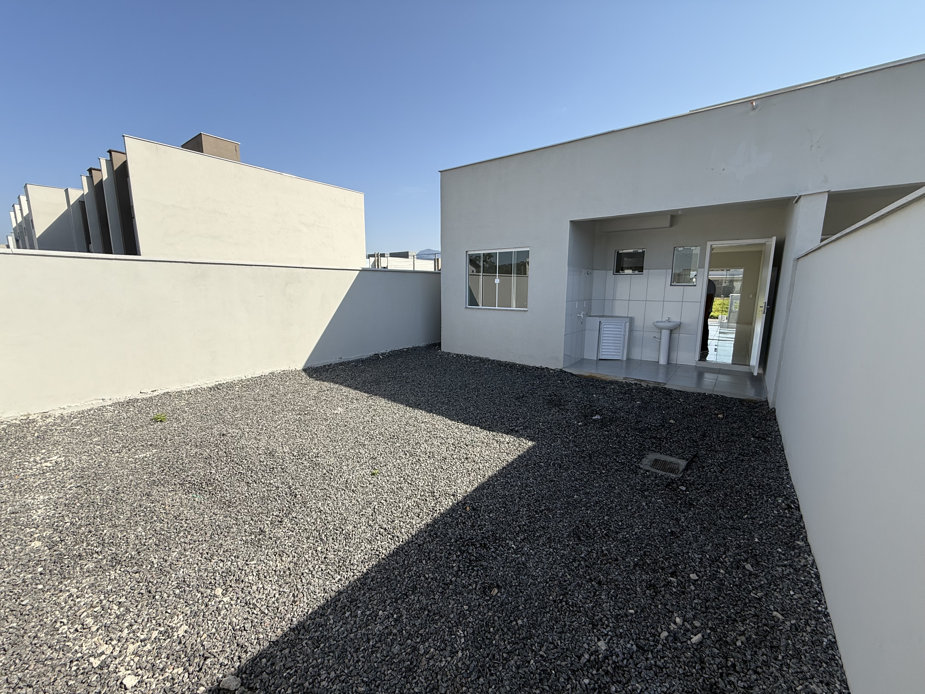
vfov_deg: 85.7
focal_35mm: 14
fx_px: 374
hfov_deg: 102.1
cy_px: 347
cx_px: 462
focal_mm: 2.22
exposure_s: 1/1399
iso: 50
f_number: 2.2
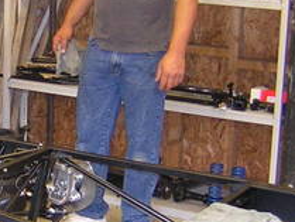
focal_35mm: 110
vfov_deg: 13.5
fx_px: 938
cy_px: 74
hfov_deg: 17.6
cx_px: 20
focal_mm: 4.7
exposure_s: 1/60.1
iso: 376
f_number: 2.6
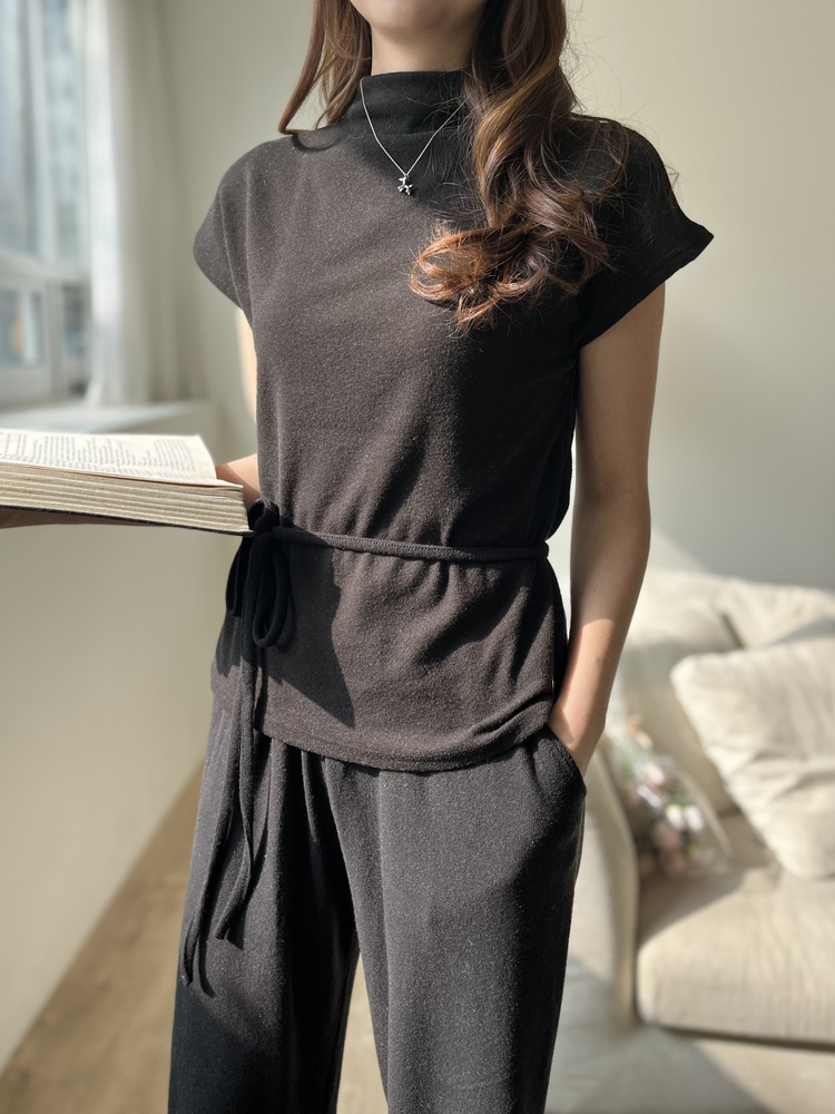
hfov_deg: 53.1
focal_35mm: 26
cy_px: 557
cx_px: 418
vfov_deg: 67.3
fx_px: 836
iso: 50
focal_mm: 5.1
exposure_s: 1/390
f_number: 1.6
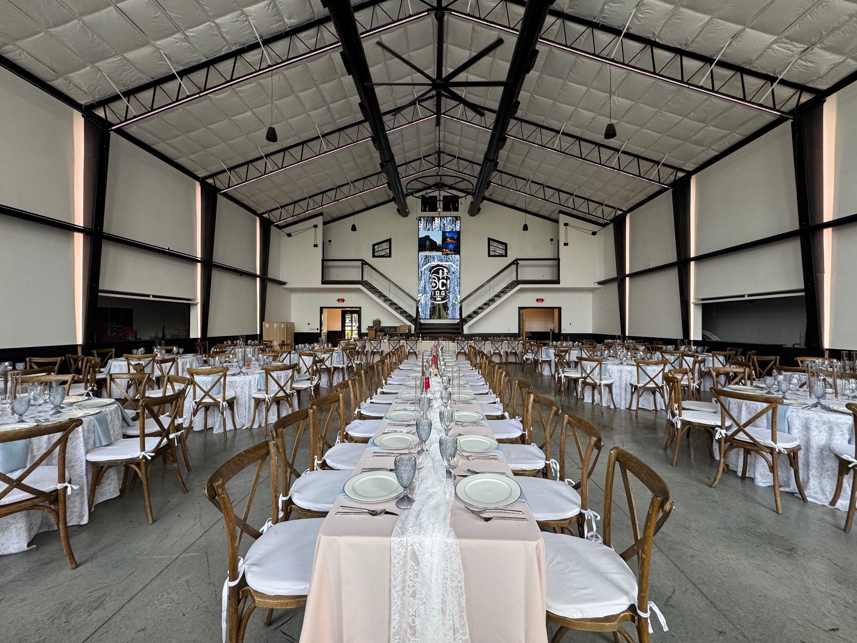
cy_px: 322
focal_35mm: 14
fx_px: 347
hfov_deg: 102.1
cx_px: 428
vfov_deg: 85.7
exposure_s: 1/100
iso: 160
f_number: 2.2
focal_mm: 2.22
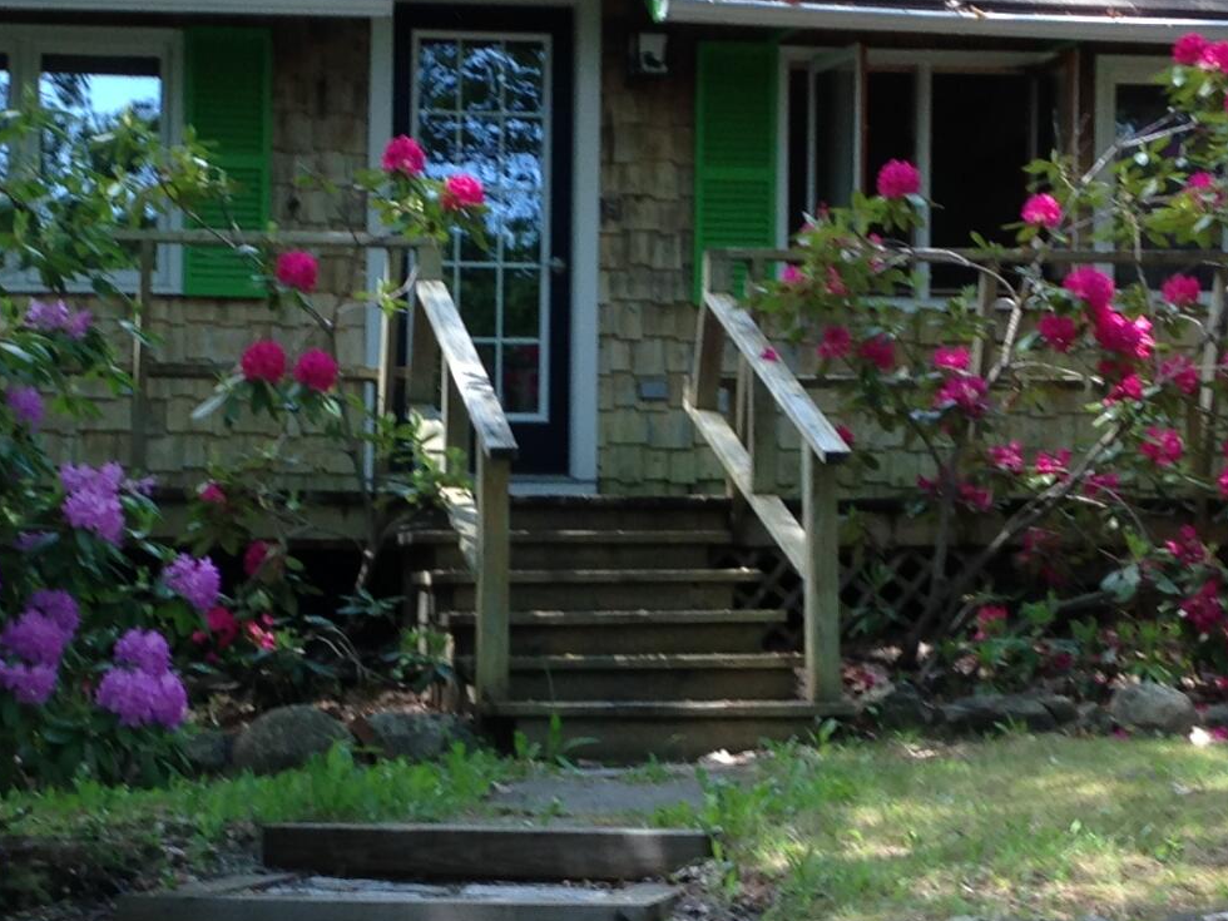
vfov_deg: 14.6
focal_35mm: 101
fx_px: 3583
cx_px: 368
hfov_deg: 19.4
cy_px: 480
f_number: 2.4
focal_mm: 4.12
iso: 50
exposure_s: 1/120
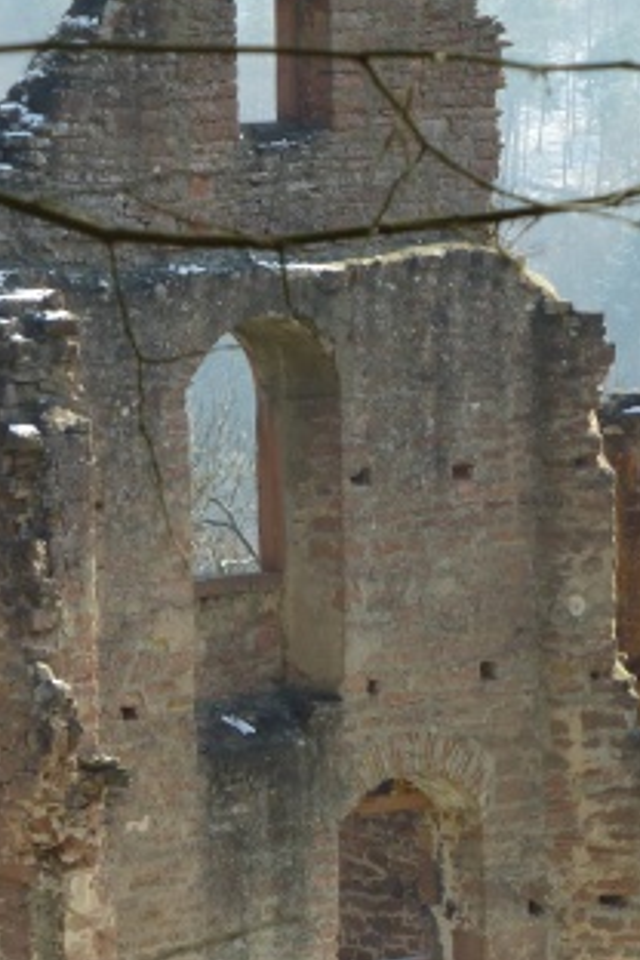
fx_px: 6346
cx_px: 218
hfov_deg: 5.8
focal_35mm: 238
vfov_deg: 8.7
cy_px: 532
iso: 100
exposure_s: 1/160
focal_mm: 19.4
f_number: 5.3
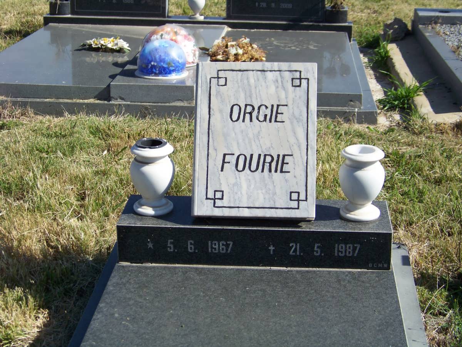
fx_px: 934
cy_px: 174
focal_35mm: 70
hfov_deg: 27.8
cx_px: 231
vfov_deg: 21.0
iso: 64
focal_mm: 11.7
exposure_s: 1/800
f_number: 3.2
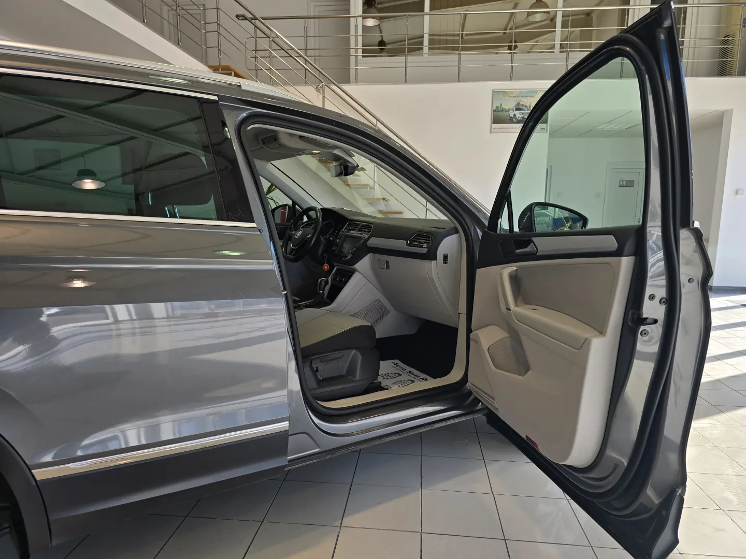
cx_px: 373
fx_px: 496
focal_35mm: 23
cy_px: 280
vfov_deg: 58.9
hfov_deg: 73.9
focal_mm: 6.3
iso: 12
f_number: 1.7
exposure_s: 1/112
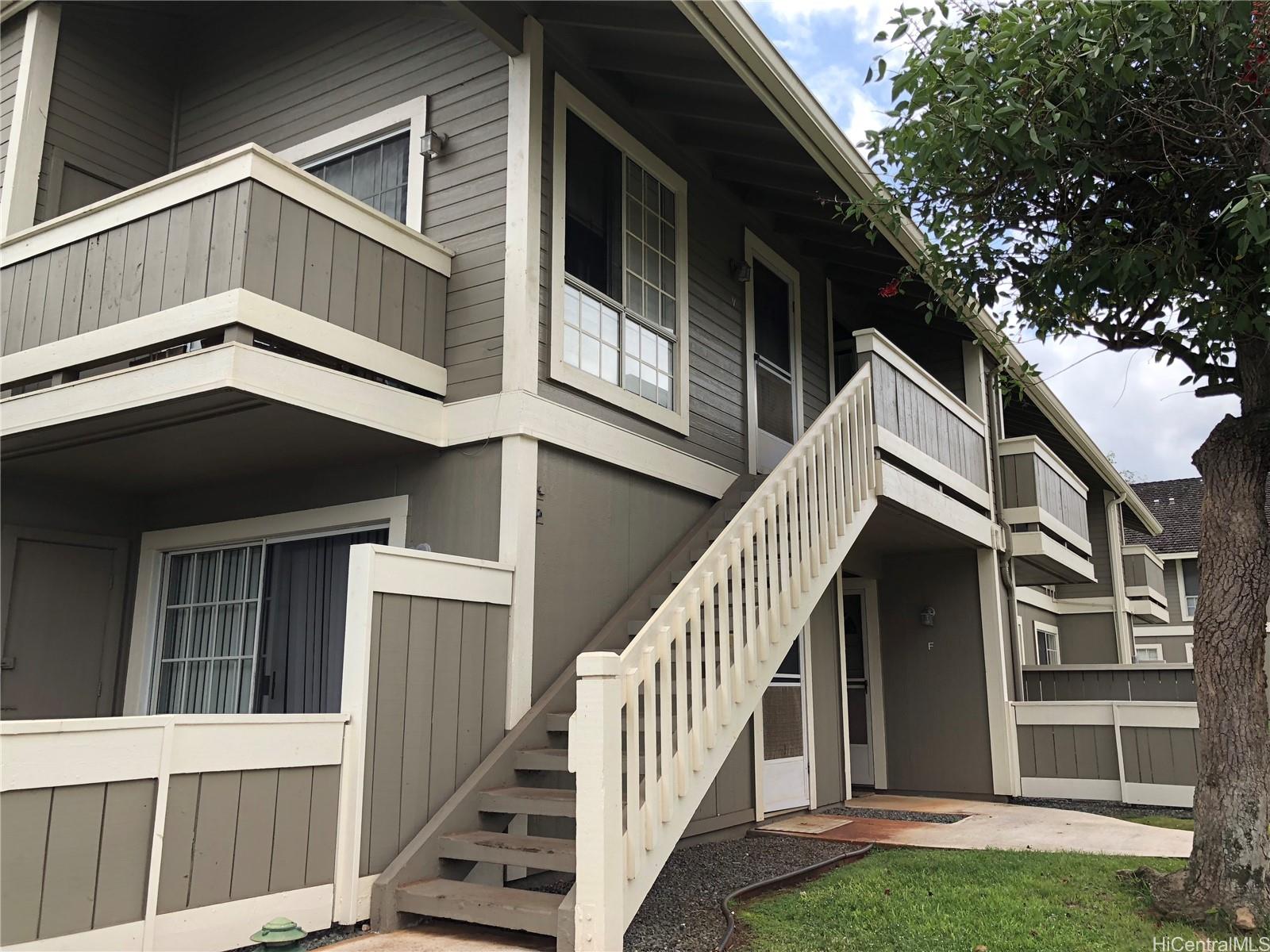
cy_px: 476
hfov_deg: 63.4
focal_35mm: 28
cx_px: 635
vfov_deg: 49.7
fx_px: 1027
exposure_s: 1/592
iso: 20
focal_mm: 4
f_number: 1.8
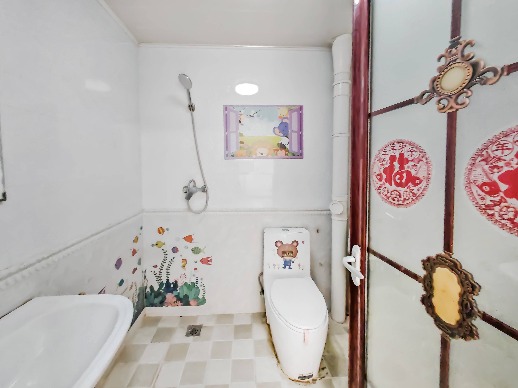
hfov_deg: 106.2
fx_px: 195
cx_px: 259
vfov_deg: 89.9
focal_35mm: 13
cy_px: 194
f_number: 2
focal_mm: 1.82
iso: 2500
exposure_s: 1/25
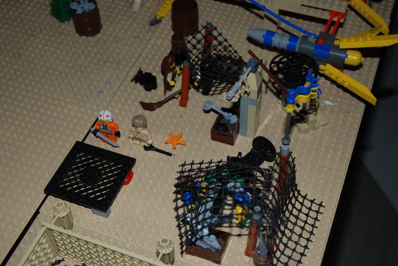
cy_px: 133
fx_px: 631
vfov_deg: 23.8
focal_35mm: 57
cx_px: 199
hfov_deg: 35.0
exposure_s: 1/60
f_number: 4.2
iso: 200
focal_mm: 38
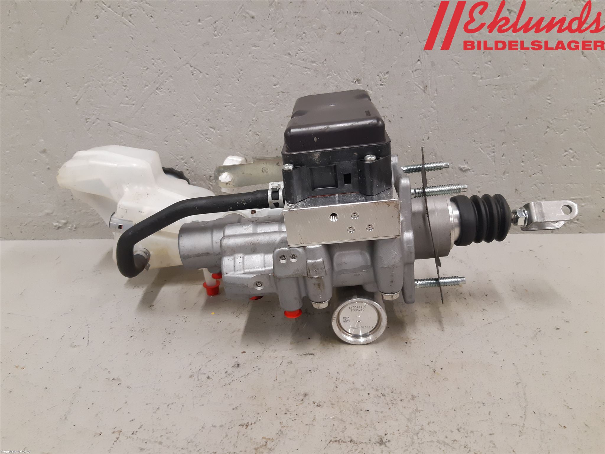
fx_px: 454
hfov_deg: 67.3
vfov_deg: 53.1
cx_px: 302
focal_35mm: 26
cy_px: 227
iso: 160
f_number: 1.7
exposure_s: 1/50
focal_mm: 3.93
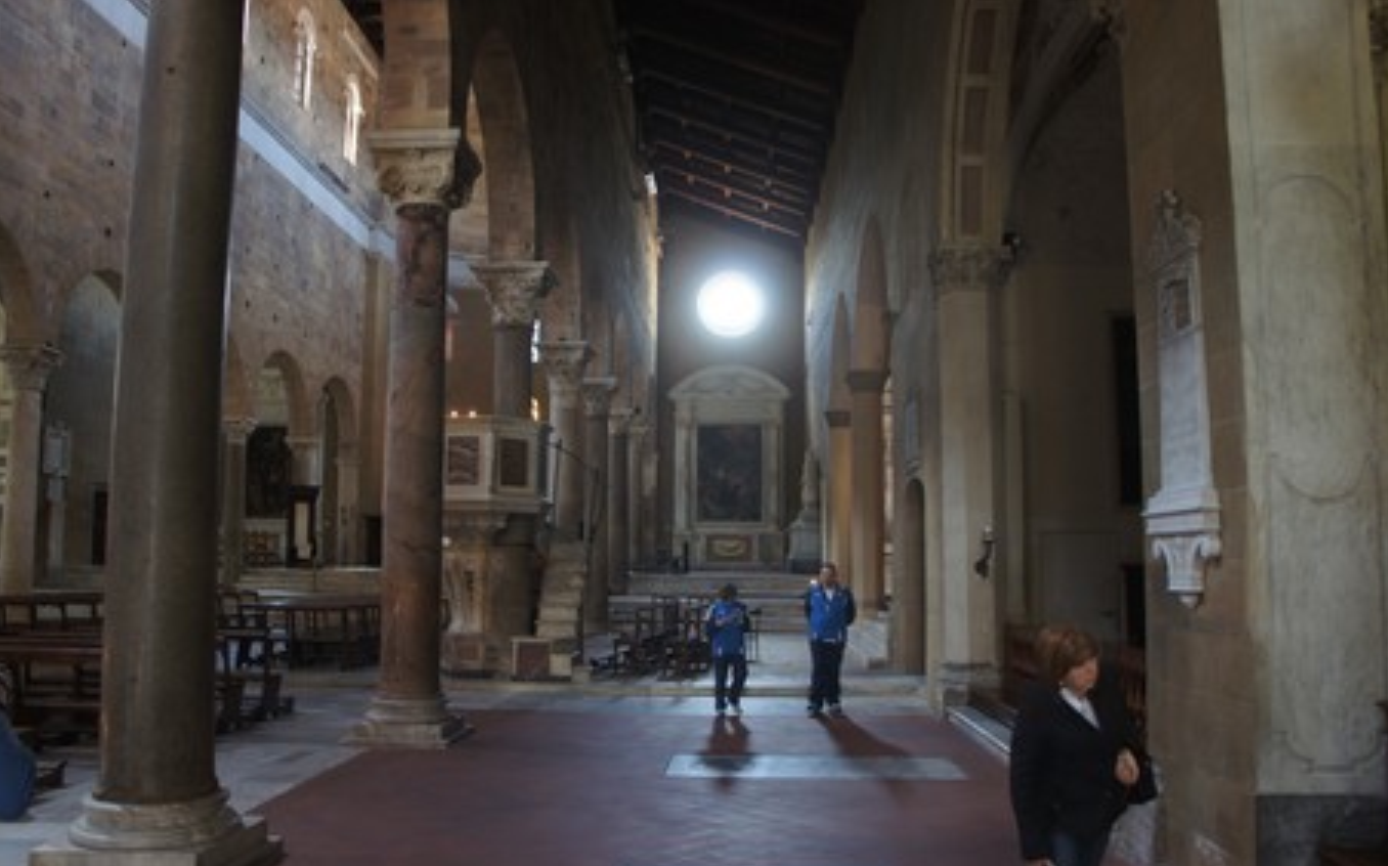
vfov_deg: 44.5
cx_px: 700
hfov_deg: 66.5
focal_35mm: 28
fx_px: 1059
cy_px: 464
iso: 1000
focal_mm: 18
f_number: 3.5
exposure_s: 1/30
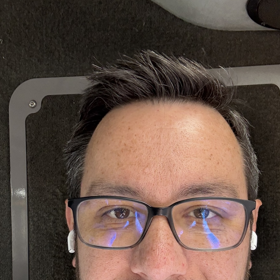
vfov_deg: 34.5
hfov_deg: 36.1
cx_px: 135
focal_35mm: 47
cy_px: 239
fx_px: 430
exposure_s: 1/60
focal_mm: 2.69
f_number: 1.9
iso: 80
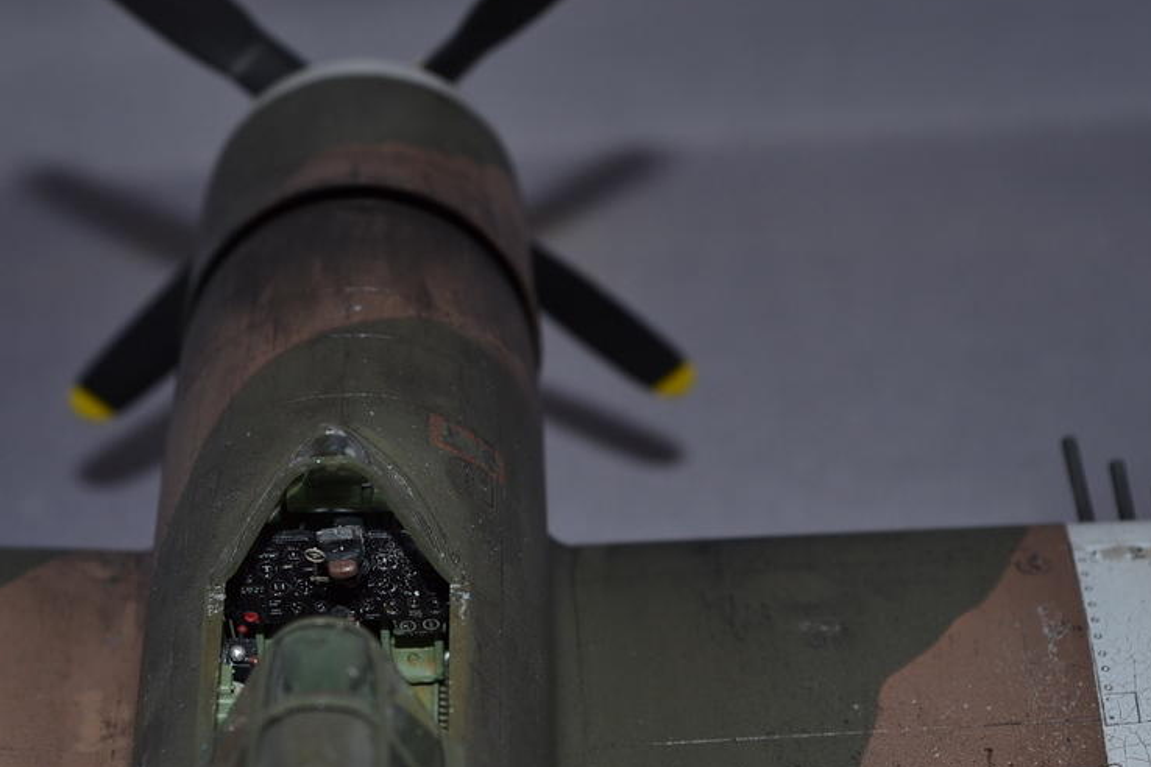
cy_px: 575
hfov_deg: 18.5
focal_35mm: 110
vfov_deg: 12.4
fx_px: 3511
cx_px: 312
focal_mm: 45
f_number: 8
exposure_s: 1/60
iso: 100
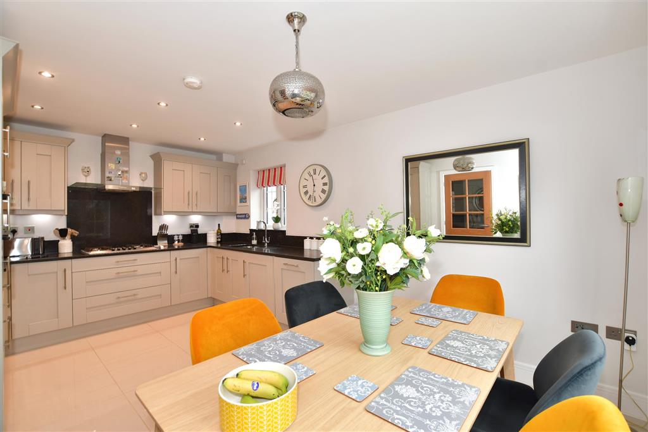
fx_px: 270
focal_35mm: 15
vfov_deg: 77.3
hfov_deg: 100.4
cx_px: 324
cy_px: 216
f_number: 5
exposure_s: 1/60
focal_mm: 10
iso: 250
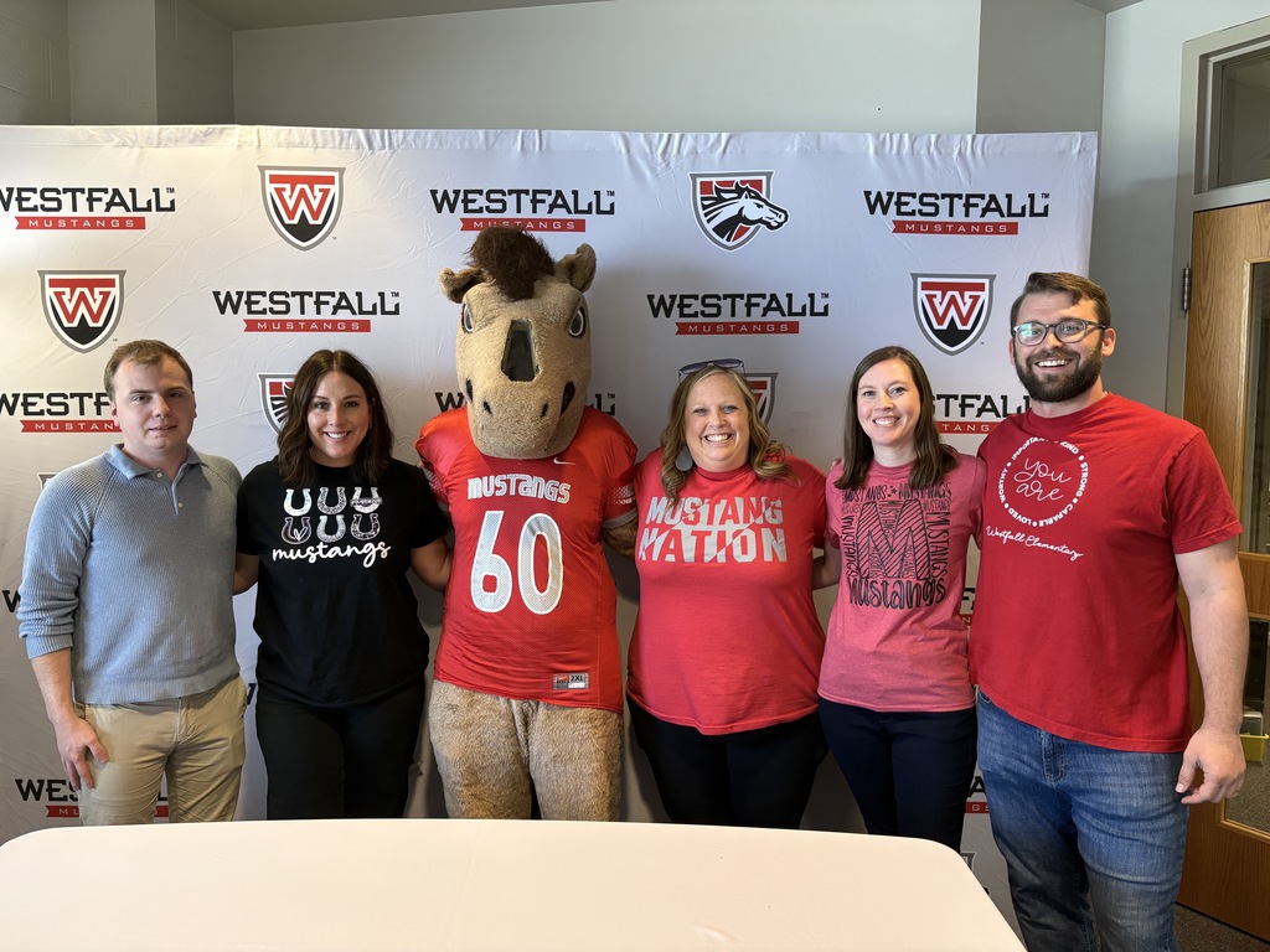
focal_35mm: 26
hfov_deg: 67.3
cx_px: 635
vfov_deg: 53.1
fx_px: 954
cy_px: 476
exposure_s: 1/60
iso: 200
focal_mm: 5.96
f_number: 1.6
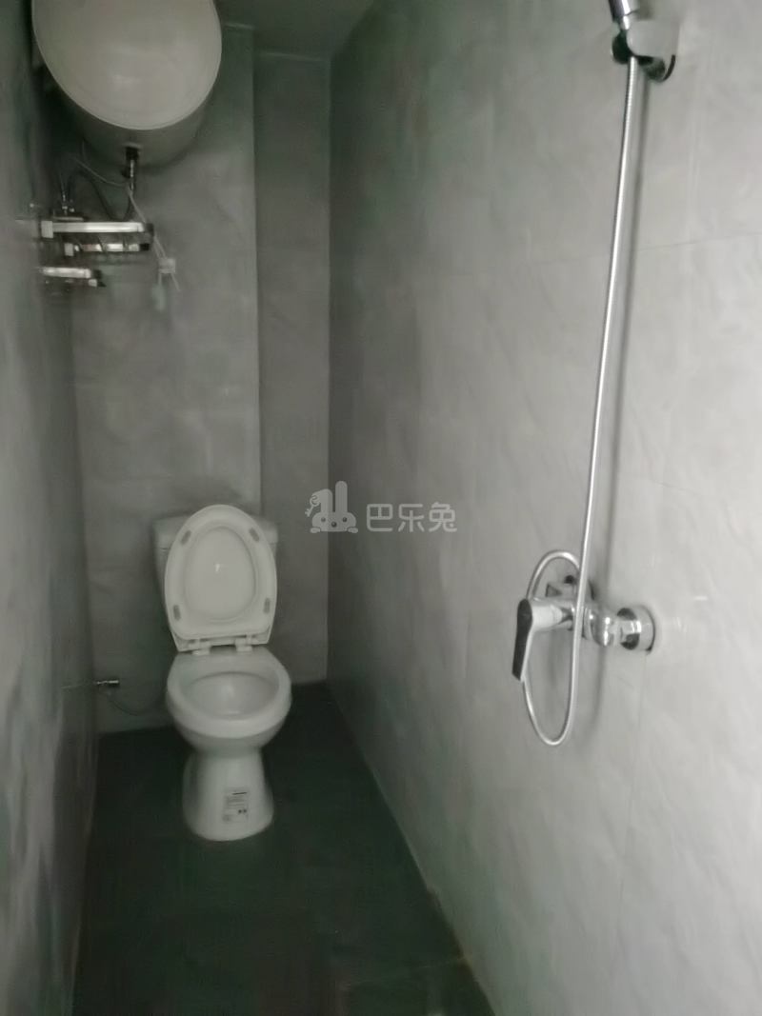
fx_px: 793
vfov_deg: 65.3
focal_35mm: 27
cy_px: 508
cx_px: 381
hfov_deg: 51.3
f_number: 1.8
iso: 4000
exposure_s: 1/16.7
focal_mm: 5.58
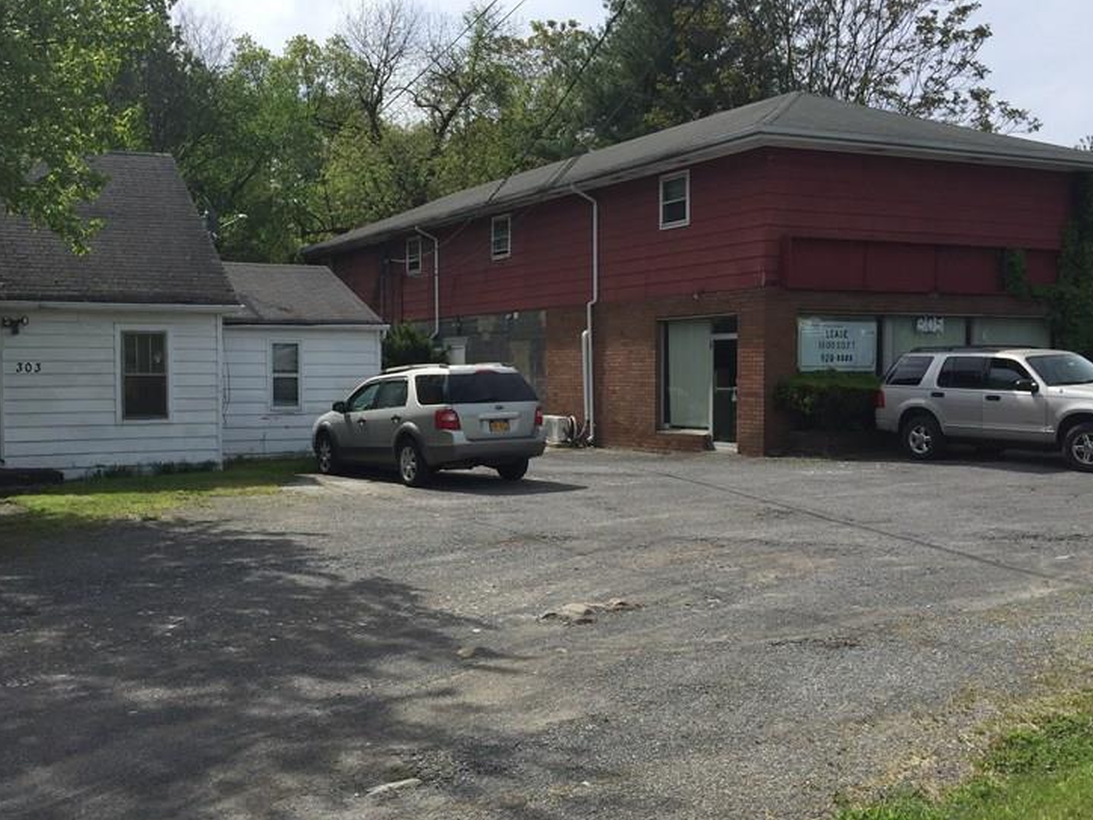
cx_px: 451
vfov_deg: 35.1
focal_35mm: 41
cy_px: 447
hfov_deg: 45.6
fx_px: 1295
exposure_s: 1/1799
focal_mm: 4.15
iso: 32
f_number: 2.2
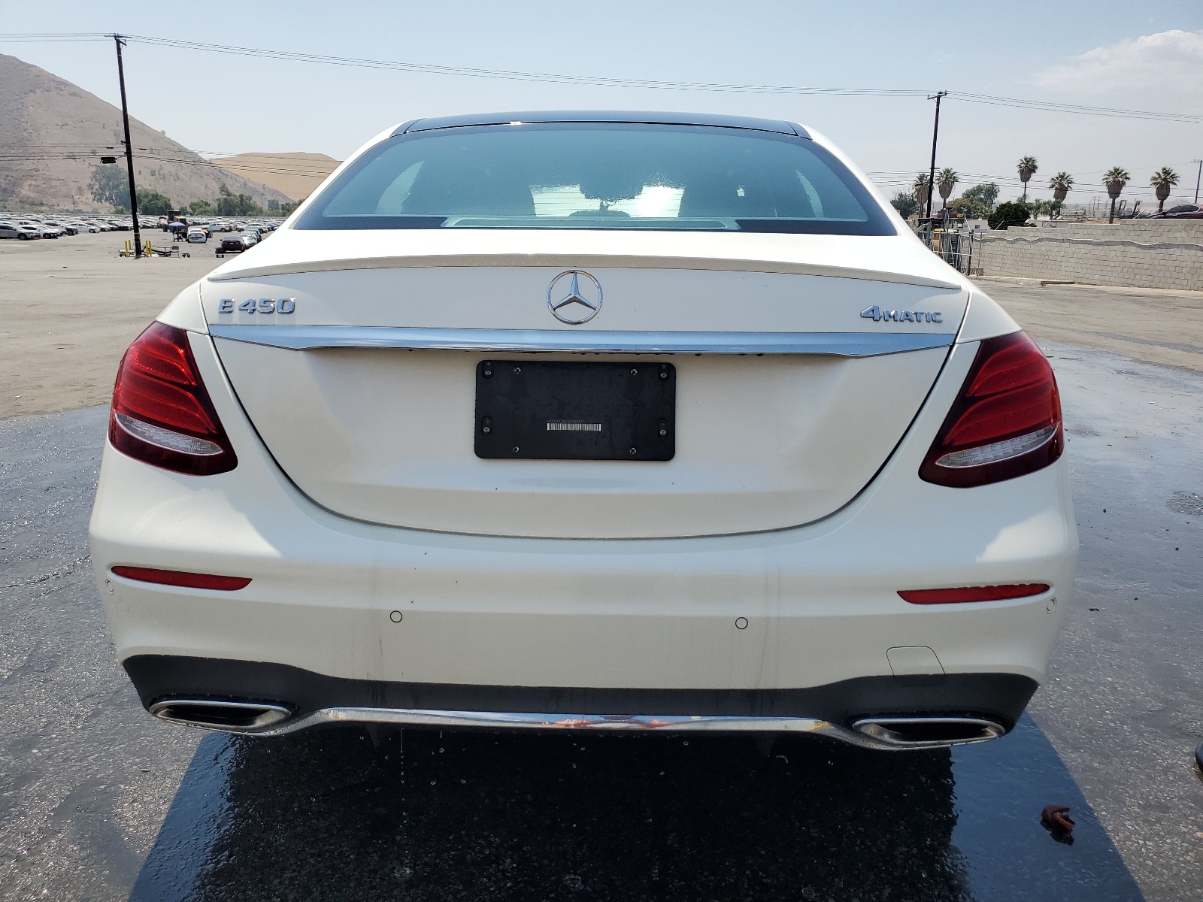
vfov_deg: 53.1
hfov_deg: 67.3
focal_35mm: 26
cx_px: 602
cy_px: 451
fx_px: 904
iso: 50
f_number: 1.5
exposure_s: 1/5000
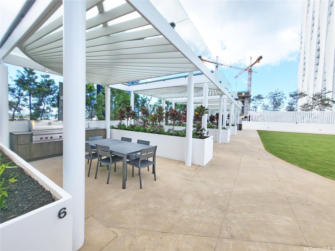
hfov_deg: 106.2
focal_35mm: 13
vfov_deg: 89.9
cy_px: 126
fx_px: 126
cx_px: 168
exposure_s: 1/588
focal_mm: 1.74
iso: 32
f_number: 2.2
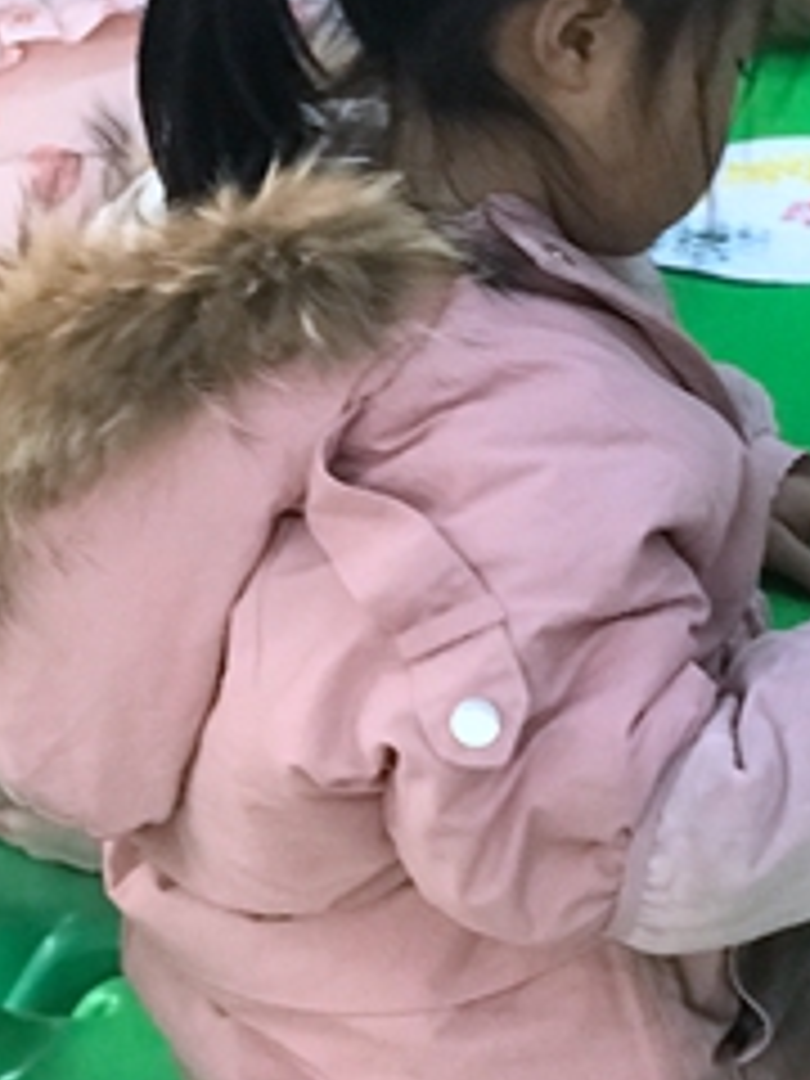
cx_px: 1332
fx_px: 4742
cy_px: 81
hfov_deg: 9.4
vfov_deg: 12.9
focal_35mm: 152
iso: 250
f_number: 2.8
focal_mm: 6.6
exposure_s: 1/50
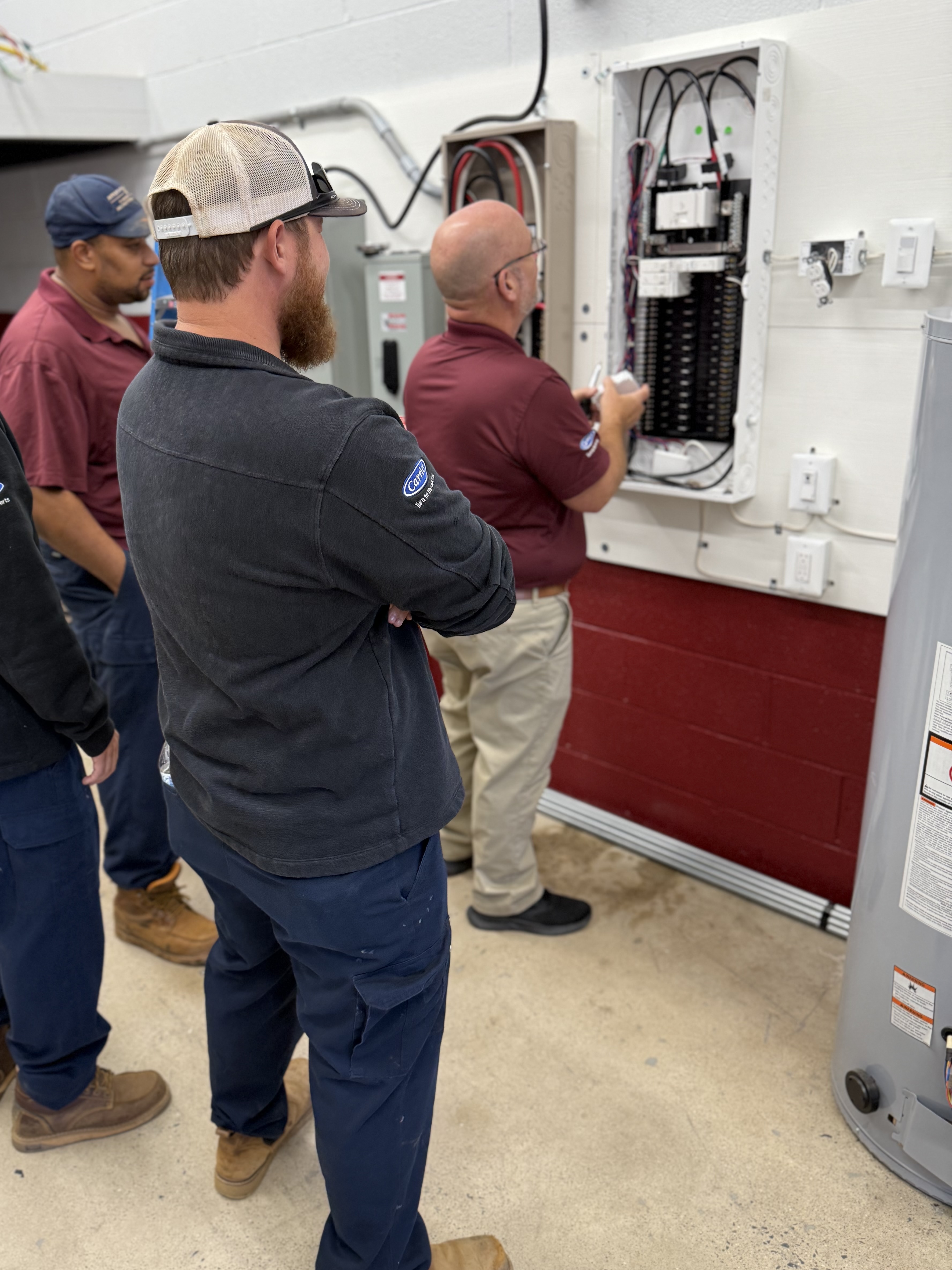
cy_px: 642
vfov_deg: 61.7
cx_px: 377
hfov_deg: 47.9
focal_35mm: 29
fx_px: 1063
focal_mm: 6.76
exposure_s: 1/60
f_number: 1.78
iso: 160
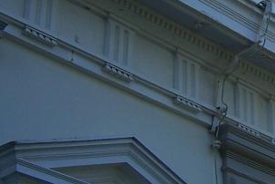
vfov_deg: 10.9
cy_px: 73
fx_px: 963
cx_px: 305
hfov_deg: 15.8
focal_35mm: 126
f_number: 3
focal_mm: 6
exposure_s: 1/350
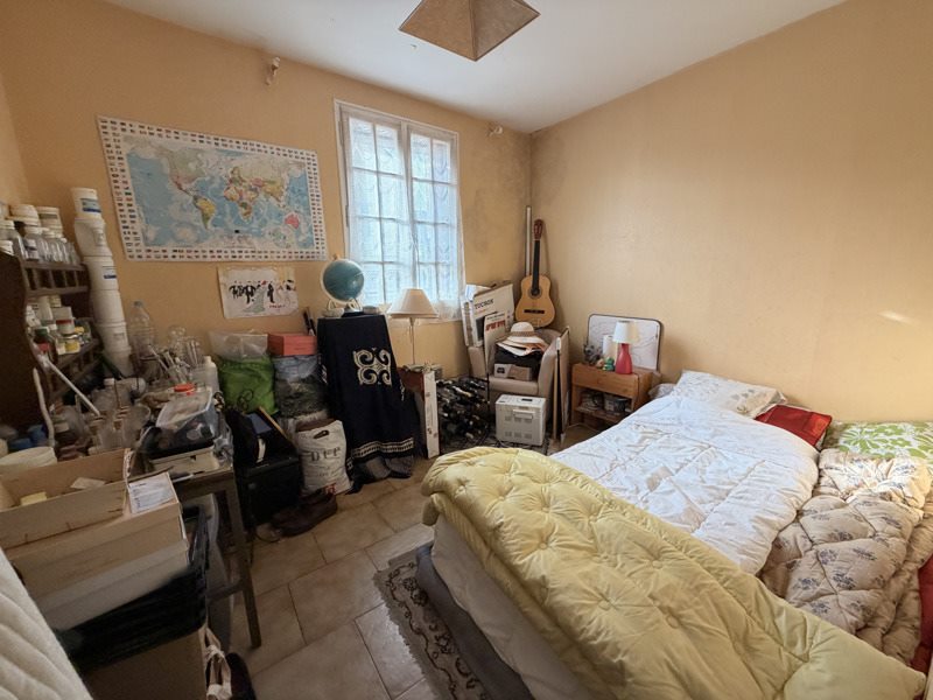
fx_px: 377
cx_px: 466
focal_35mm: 14
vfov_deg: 85.7
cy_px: 350
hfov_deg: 102.1
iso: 250
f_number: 2.2
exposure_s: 1/121
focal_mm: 2.22
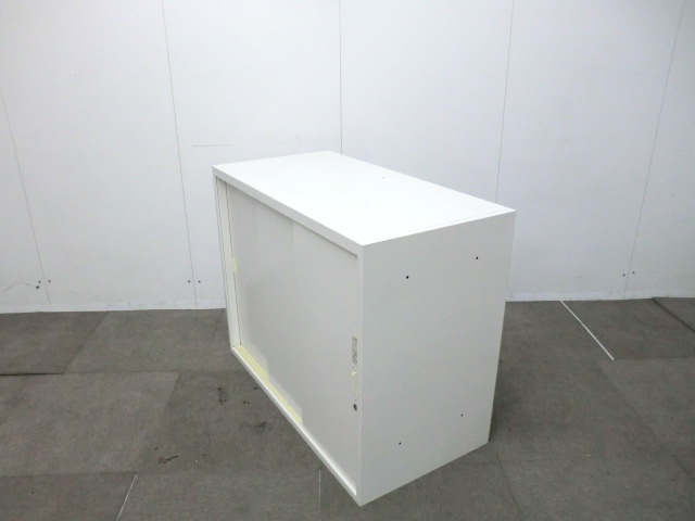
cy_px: 260
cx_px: 348
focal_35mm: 27
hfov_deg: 65.3
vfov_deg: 51.4
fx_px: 542
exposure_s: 1/60
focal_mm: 4.9
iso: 400
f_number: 3.2
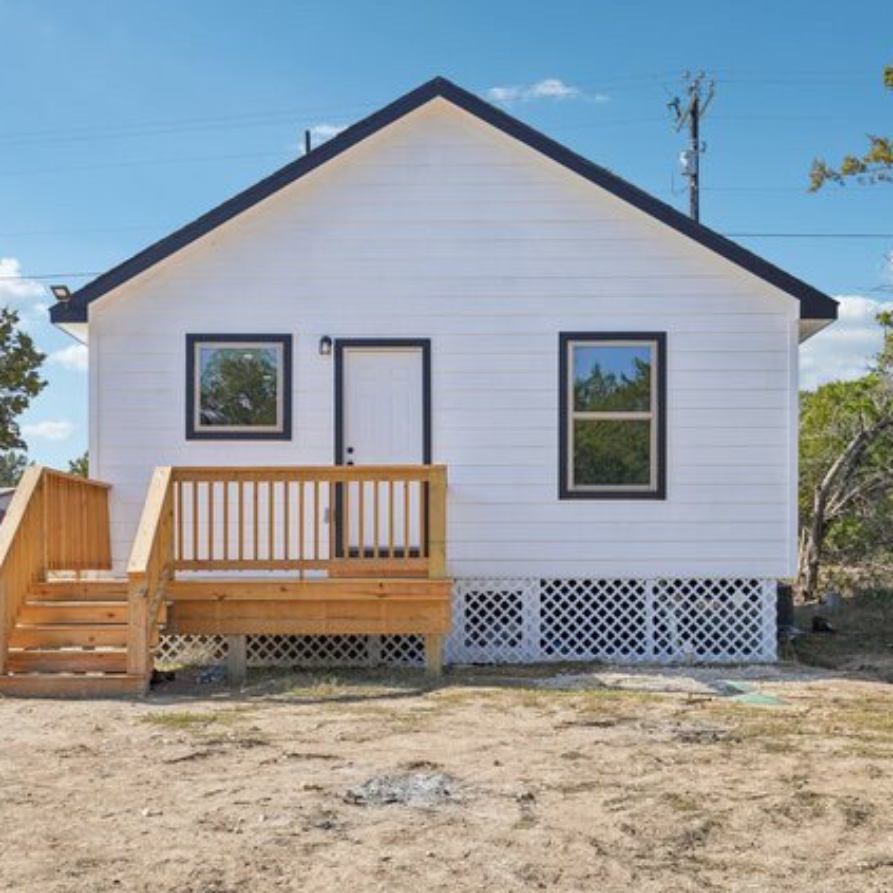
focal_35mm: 45
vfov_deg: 37.6
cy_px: 449
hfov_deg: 37.5
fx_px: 1313
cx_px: 426
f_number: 8
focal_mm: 35
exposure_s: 1/500
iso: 200
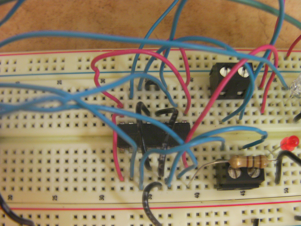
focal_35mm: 38
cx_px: 150
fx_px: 330
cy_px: 113
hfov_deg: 49.0
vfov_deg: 37.7
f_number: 3.5
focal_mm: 6.8
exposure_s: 1/3.4
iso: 200
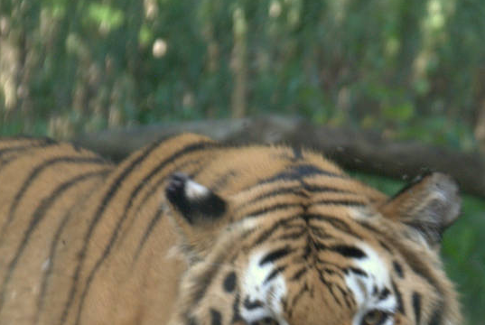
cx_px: 306
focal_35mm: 438
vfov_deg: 3.1
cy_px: 400
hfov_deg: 4.7
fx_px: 5911
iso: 720
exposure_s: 1/125
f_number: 5.6
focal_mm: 98
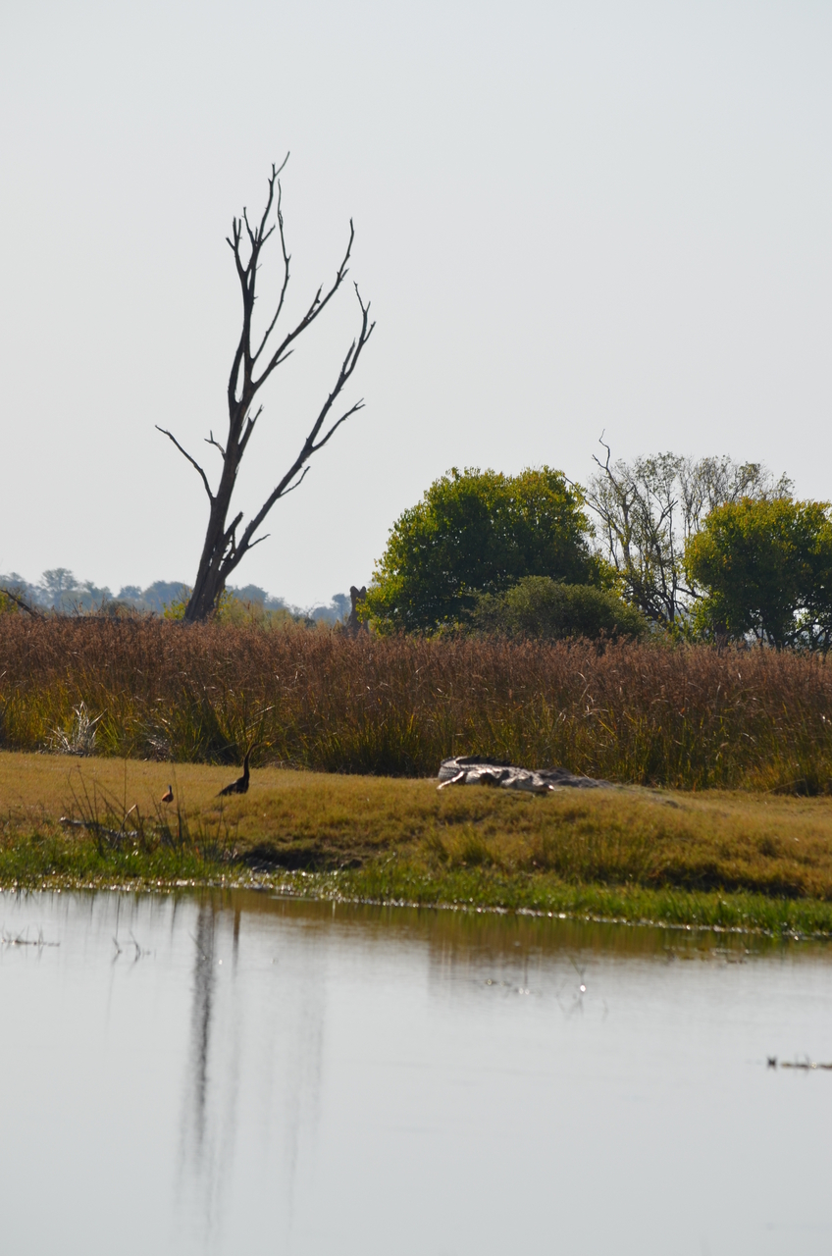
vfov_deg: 6.3
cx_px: 416
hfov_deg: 4.1
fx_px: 11489
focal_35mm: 330
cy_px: 628
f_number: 8
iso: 200
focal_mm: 220
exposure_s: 1/1000
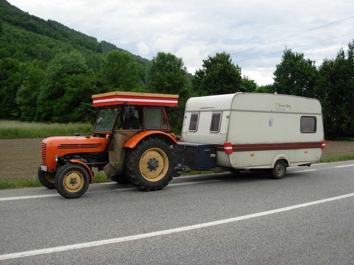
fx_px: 389
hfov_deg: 49.0
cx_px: 177
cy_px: 132
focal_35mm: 38
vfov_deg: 37.7
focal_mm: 6.3
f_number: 2.9
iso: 79
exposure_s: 1/456
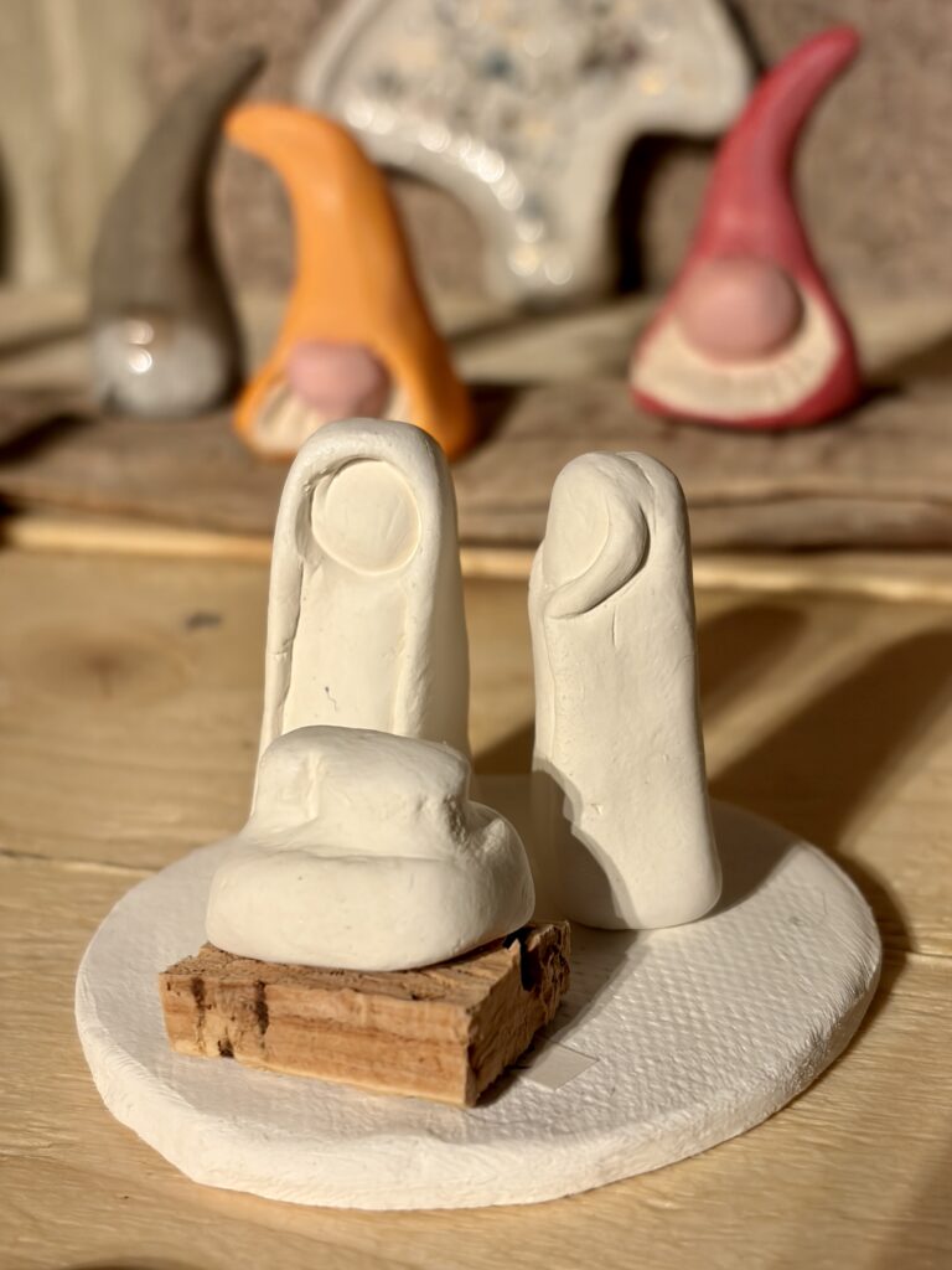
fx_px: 1907
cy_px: 635
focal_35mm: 52
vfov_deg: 36.8
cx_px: 476
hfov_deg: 28.0
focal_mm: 5.96
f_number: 1.6
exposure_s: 1/50
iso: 40
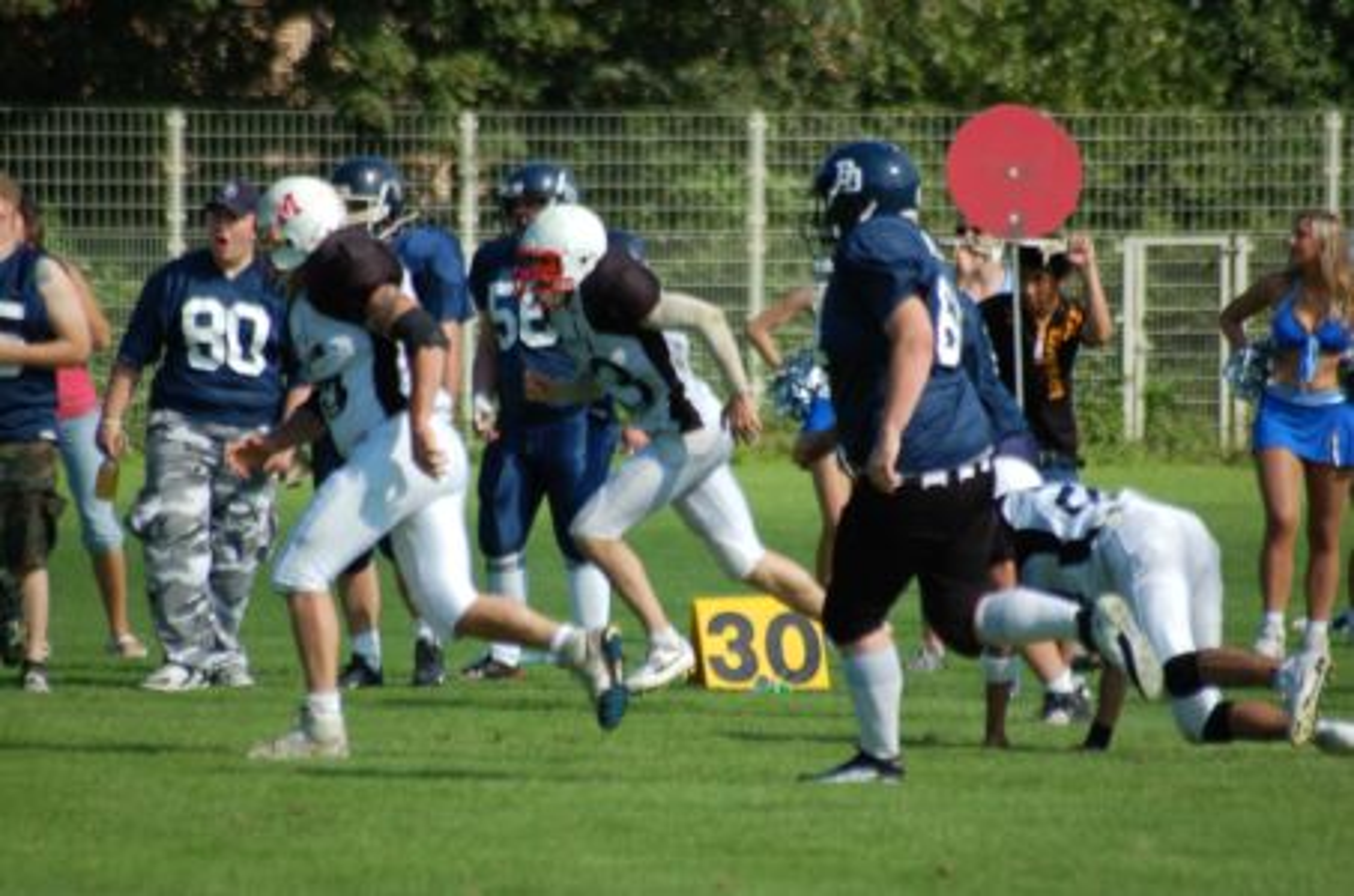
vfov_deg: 3.0
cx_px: 677
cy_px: 448
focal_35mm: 450
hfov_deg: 4.6
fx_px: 16889
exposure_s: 1/1000
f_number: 5.6
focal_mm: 300
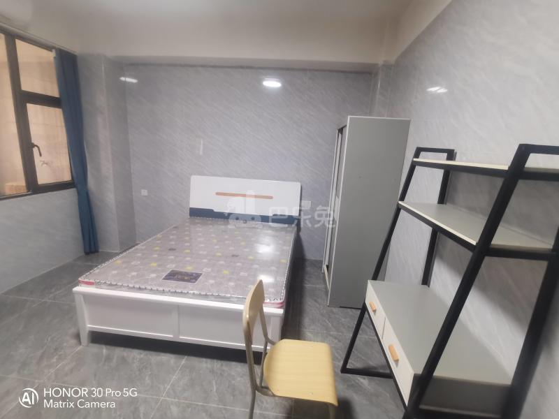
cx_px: 280
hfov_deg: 91.0
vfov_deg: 74.7
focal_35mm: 17
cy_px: 210
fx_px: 275
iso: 640
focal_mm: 2.2
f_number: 2.2
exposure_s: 1/20
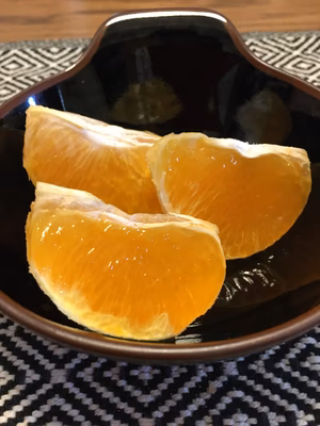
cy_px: 213
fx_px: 357
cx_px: 160
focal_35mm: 29
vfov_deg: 61.7
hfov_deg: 48.2
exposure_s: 1/15
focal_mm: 4.15
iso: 250
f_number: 2.2
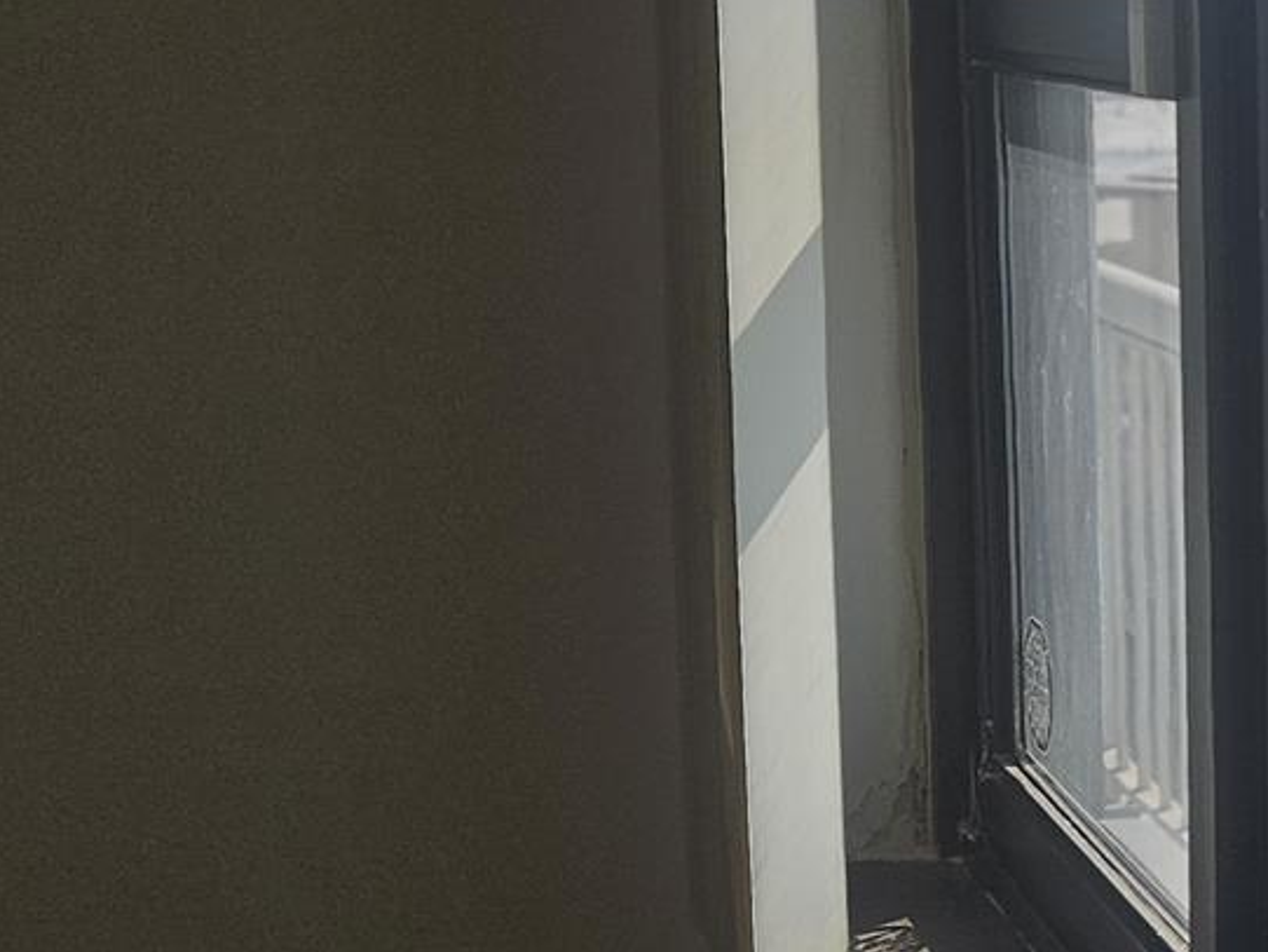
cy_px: 274
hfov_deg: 20.6
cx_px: 1744
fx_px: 3114
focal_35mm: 85
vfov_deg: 17.3
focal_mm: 5.4
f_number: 1.8
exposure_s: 1/1686
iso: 32
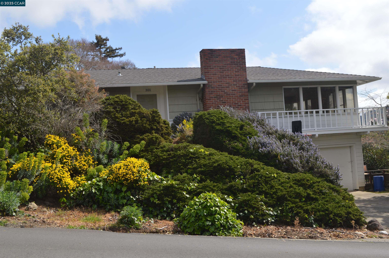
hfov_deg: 43.6
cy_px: 129
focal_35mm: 45
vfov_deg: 29.8
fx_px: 486
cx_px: 194
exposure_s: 1/200
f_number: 8
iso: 100
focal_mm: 30
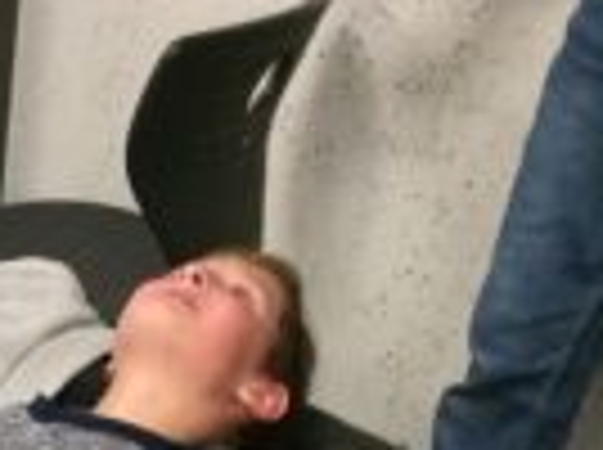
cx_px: -252
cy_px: 623
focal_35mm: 91
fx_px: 1582
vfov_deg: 15.2
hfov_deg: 19.3
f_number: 2.2
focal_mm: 4.15
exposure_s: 1/25
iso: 320
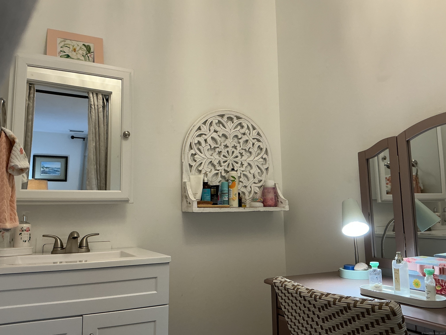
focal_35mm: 28
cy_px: 168
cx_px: 223
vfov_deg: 49.7
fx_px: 361
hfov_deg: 63.4
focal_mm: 3
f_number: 1.8
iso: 64
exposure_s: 1/60
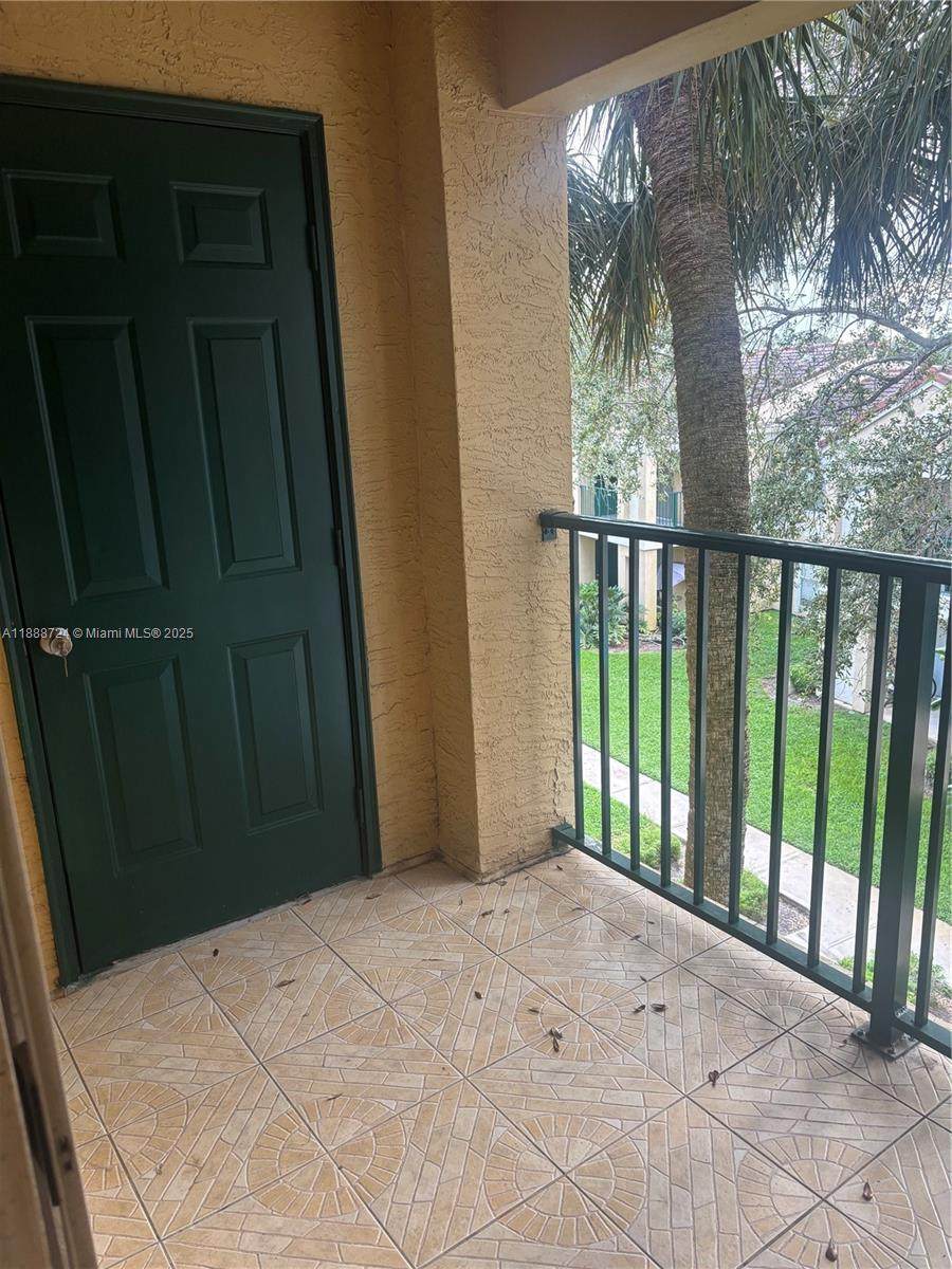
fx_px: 953
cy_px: 634
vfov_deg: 67.3
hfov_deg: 53.1
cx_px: 476
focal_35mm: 26
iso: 125
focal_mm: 5.96
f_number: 1.6
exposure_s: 1/120
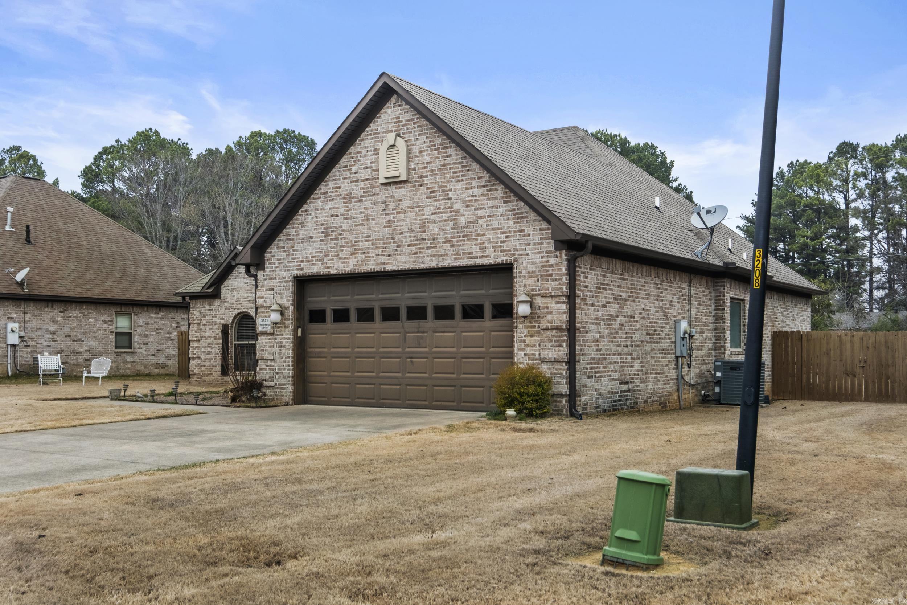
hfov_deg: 53.1
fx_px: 907
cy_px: 302
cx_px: 454
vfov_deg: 36.9
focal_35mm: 36
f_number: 9
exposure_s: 1/50
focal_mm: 24
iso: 400
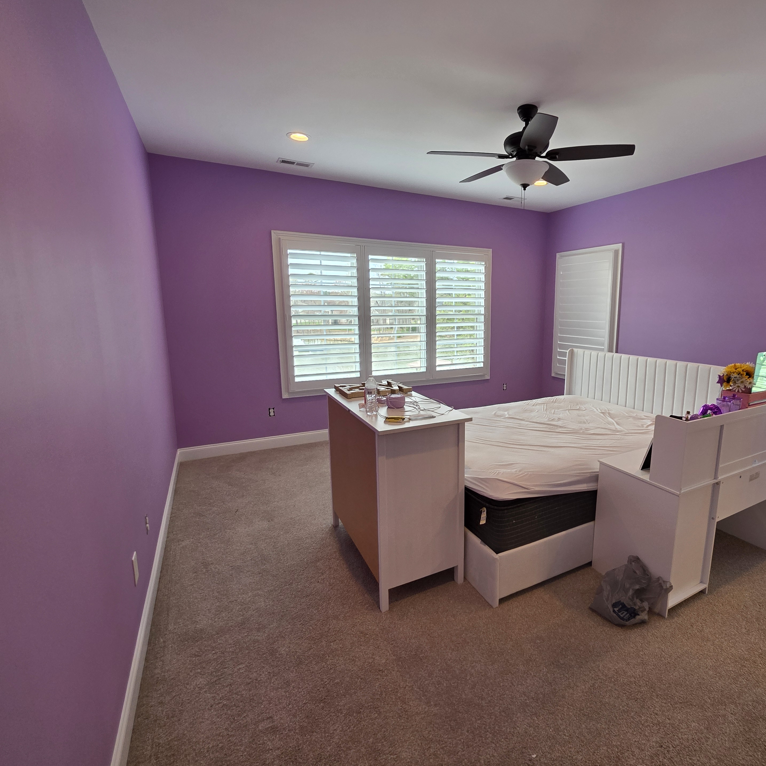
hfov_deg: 86.2
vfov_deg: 87.4
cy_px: 378
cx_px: 465
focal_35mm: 16
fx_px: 401
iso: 100
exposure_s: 1/120
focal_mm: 2.2
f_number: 1.9
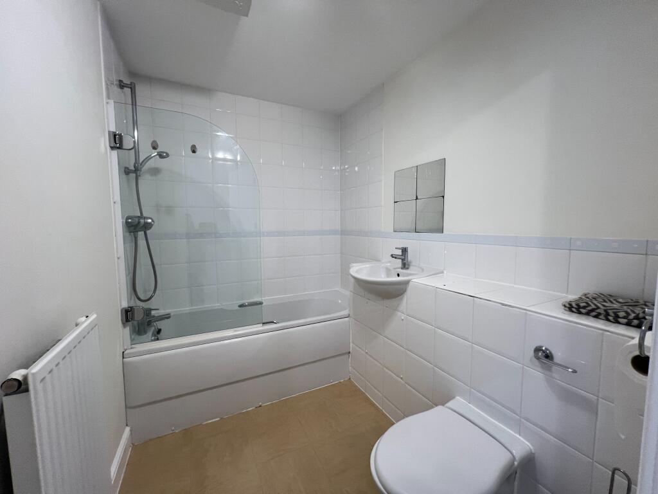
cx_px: 329
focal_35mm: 13
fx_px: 247
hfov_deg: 106.2
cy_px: 247
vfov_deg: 89.9
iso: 125
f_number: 1.8
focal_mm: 1.57
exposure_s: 1/100
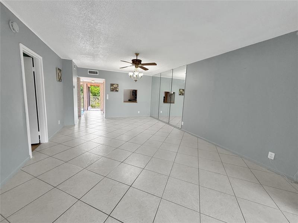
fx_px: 121
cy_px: 112
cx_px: 149
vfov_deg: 85.7
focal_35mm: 14
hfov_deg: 102.1
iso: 160
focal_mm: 2.22
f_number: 2.2
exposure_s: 1/120
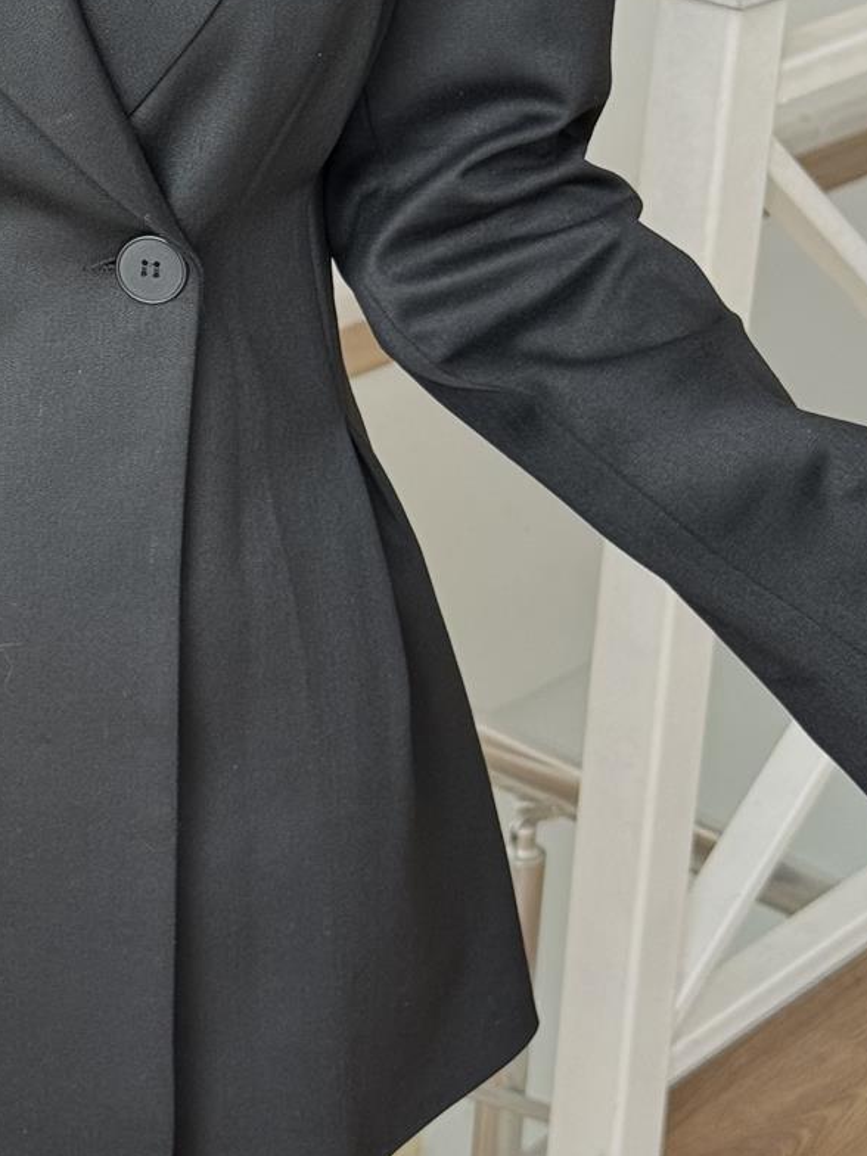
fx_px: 3273
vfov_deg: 19.9
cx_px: 75
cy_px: 335
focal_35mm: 98
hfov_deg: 14.9
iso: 64
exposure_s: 1/50
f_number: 1.78
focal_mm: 6.76
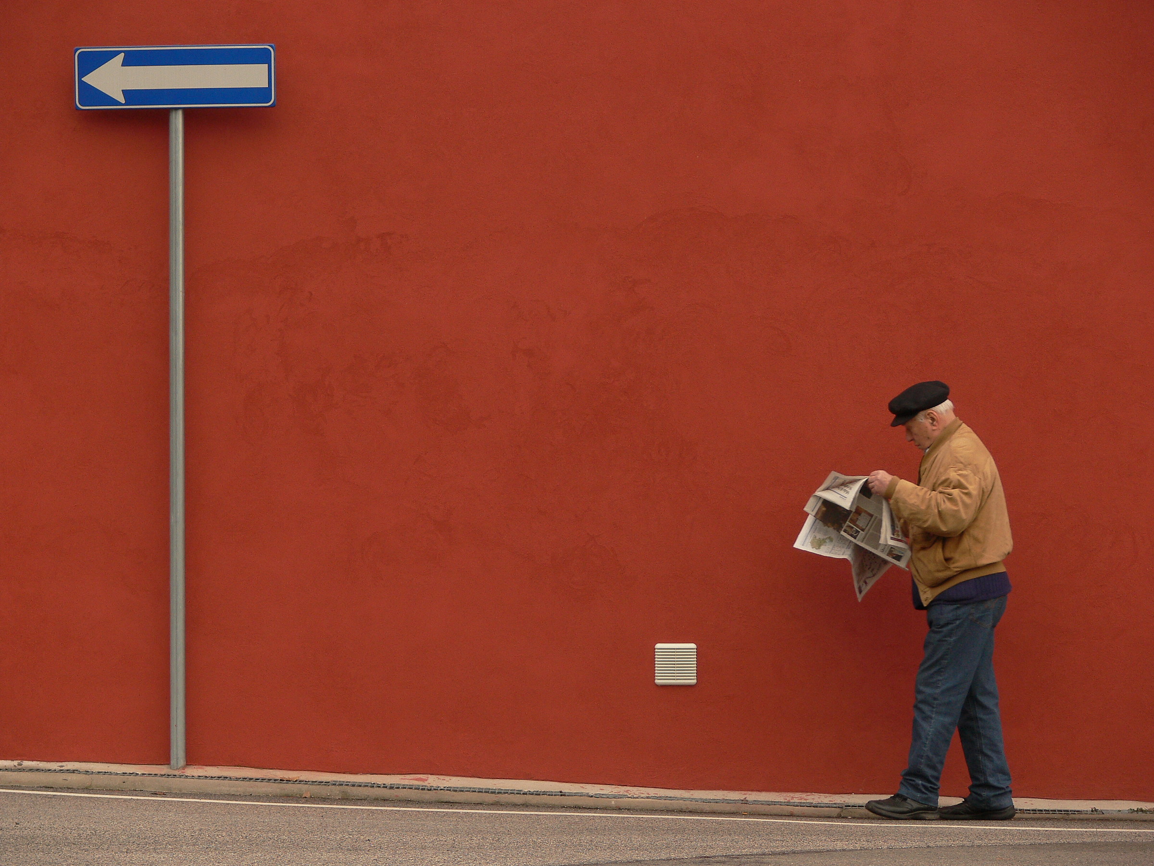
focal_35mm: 154
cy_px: 433
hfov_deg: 12.8
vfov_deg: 9.6
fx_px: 5134
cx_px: 577
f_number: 3.6
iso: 100
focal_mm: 32.5
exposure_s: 1/60
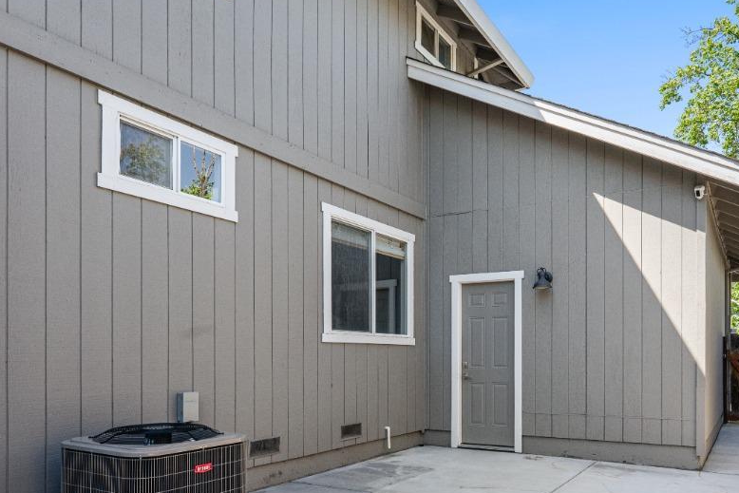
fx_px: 554
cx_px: 467
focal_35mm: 27
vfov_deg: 46.1
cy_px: 373
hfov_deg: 66.2
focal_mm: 14
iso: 200
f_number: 11
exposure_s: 1/80
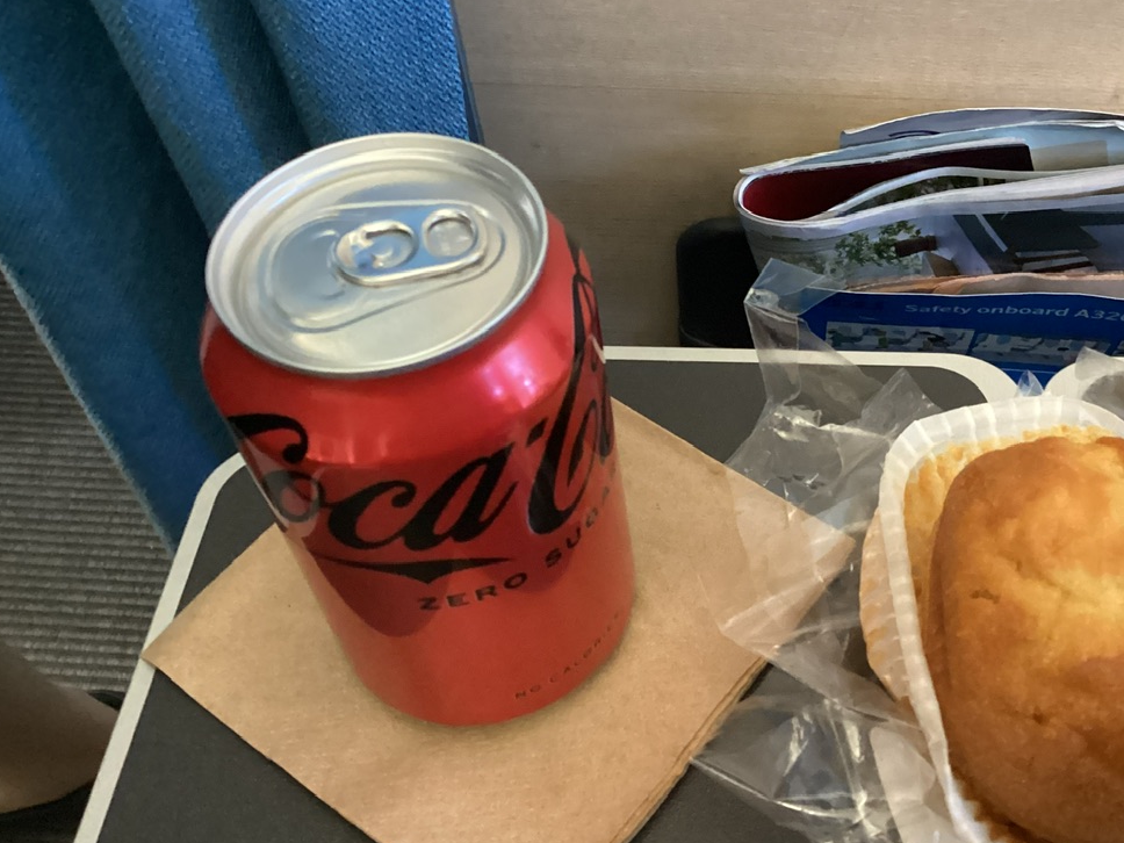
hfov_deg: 45.3
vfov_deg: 35.1
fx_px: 1331
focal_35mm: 41
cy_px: 367
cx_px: 716
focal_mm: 3.3
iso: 640
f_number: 2.4
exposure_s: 1/25
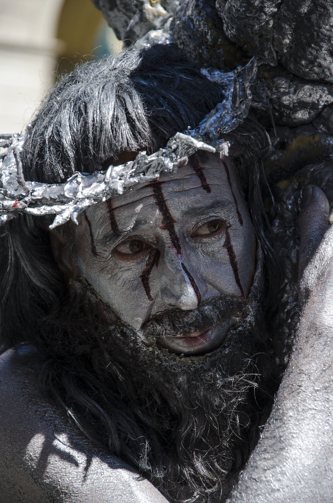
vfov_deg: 13.1
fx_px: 2196
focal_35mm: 158
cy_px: 252
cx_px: 166
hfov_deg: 8.7
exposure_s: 1/250
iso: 100
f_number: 5.6
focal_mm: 105
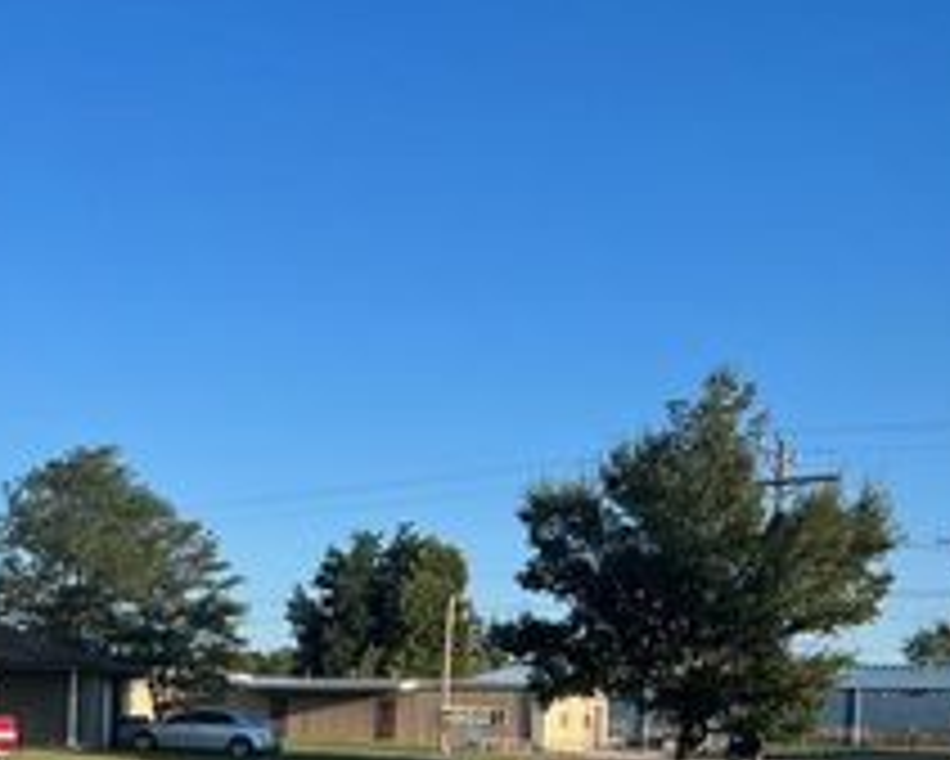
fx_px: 1688
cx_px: -90
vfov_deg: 24.3
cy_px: 749
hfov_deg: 28.6
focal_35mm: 60
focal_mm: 5.7
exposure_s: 1/3704
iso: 50
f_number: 1.5
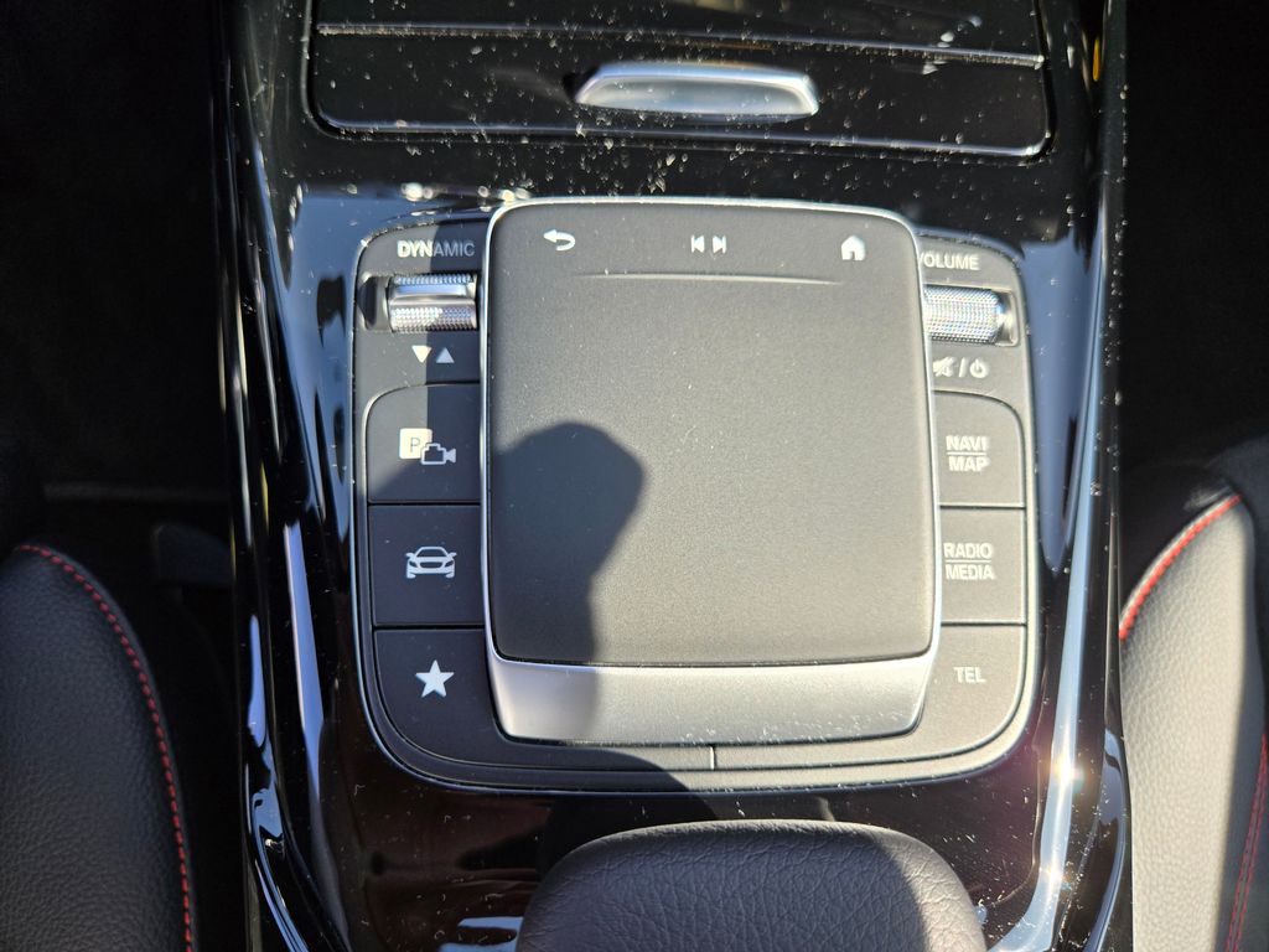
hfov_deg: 73.9
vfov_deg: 58.9
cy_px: 476
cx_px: 634
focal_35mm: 23
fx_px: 843
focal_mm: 5.4
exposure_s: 1/679
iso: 80
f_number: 1.8
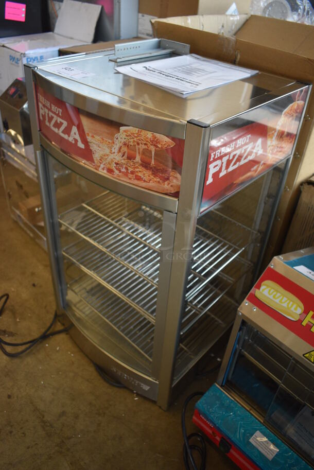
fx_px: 392
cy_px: 235
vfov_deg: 61.9
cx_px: 157
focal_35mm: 30
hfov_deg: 43.7
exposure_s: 1/250
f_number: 3.5
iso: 800
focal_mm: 20
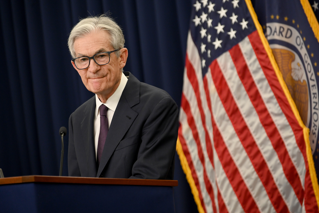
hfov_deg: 11.4
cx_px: 160
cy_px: 106
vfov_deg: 7.6
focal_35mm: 180
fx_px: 1595
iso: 1600
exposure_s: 1/400
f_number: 5.6
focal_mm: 180
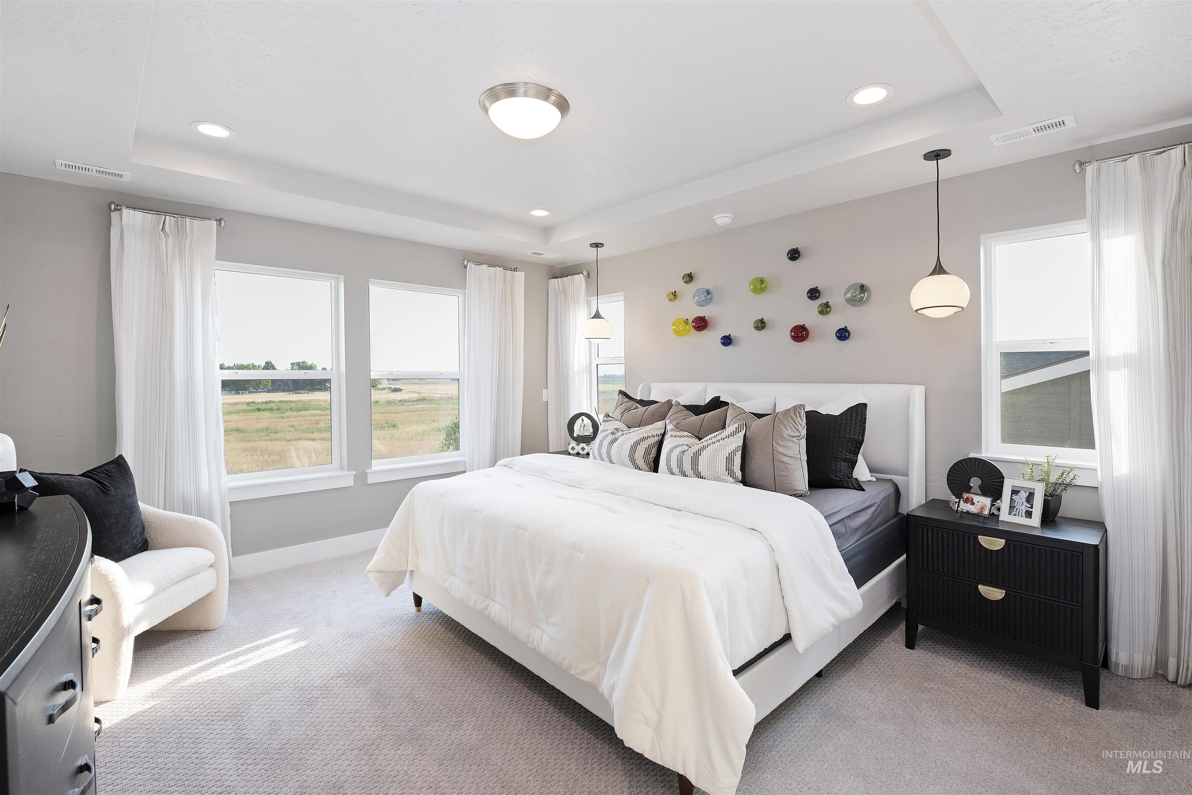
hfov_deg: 96.7
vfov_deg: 73.8
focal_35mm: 16
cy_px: 398
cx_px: 596
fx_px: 530
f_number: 6.3
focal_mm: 16
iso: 320
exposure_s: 1/25
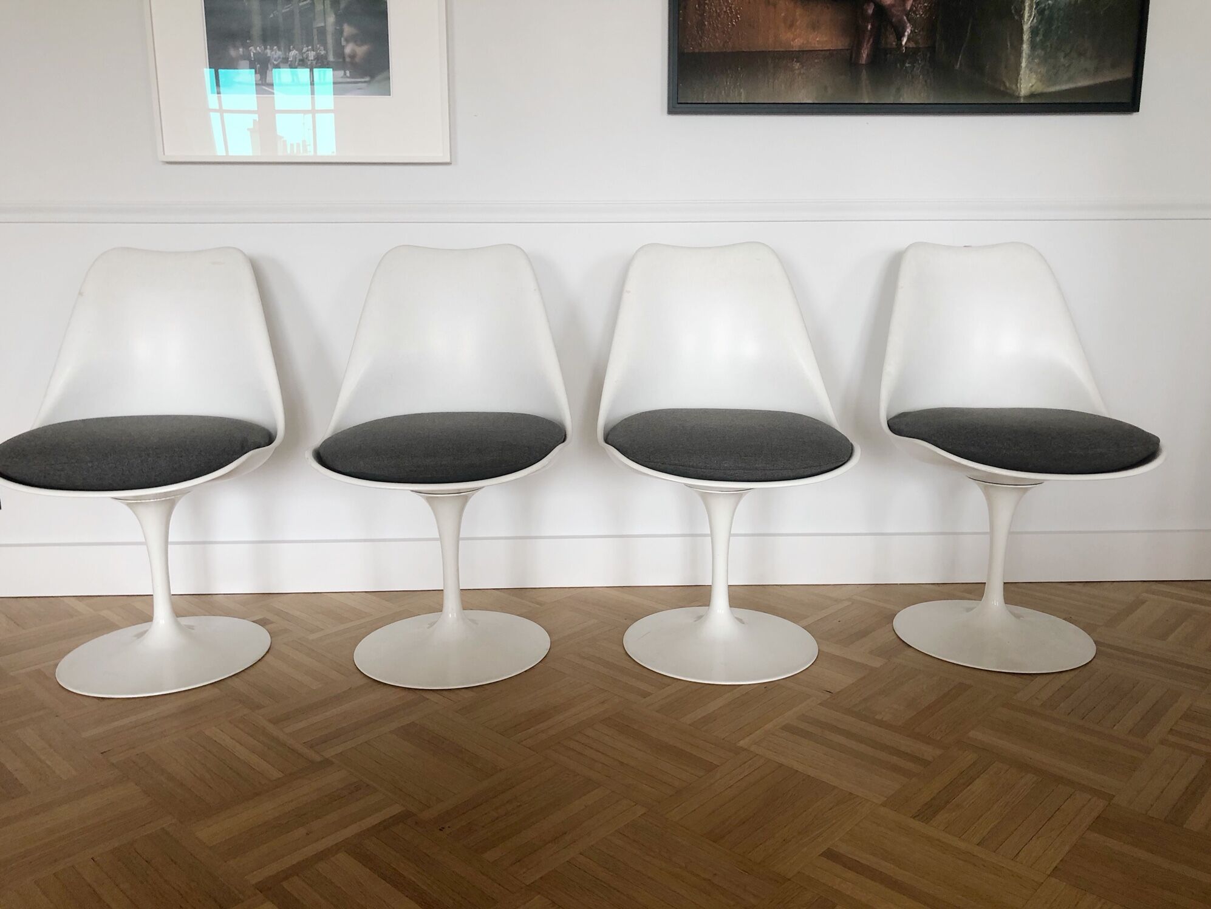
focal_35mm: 28
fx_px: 980
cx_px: 606
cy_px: 454
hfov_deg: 63.4
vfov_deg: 49.8
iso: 25
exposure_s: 1/33
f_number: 1.8
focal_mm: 4
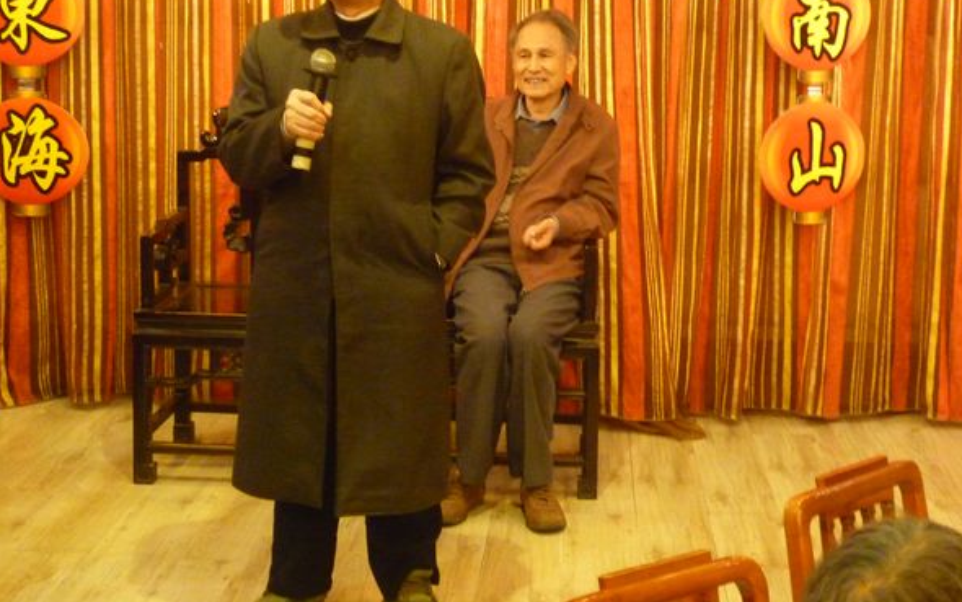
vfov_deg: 18.9
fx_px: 1809
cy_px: 240
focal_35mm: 69
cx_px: 488
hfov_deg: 29.8
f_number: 3.8
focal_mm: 10.6
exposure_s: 1/10
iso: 800
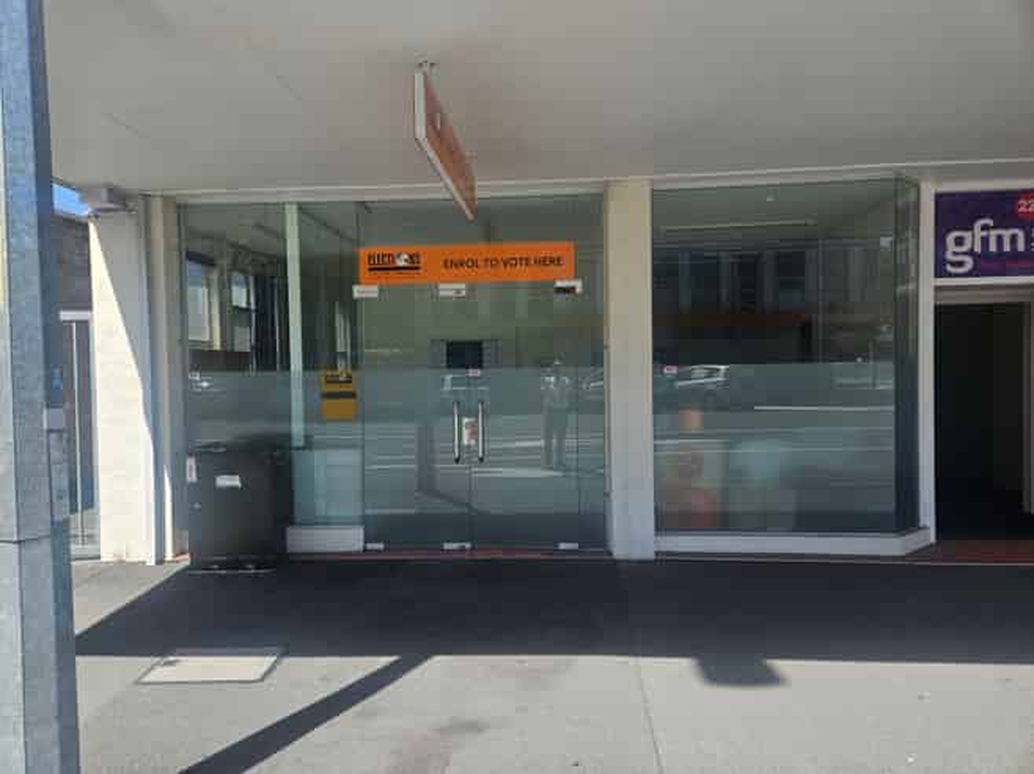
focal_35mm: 23
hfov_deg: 73.9
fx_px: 687
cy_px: 387
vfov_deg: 58.8
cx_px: 517
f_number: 1.8
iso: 40
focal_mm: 5.4
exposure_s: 1/1167
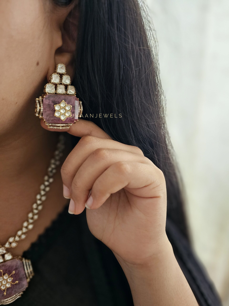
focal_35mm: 23
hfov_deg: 58.9
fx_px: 203
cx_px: 114
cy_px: 153
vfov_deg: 73.9
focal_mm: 6.3
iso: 500
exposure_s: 1/30
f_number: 1.7
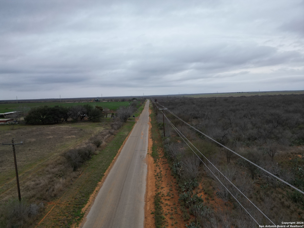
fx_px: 211
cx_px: 152
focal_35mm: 24
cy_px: 114
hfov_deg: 71.6
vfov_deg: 56.8
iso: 120
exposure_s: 1/350
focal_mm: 6.72
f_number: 1.7
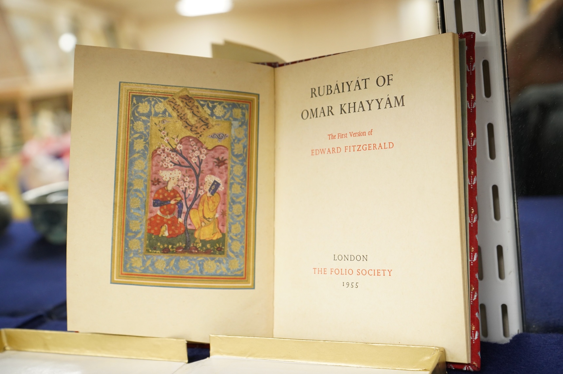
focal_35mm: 46
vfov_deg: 29.2
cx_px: 282
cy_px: 187
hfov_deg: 42.8
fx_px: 719
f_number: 5.6
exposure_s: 1/100
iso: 2500
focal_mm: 46
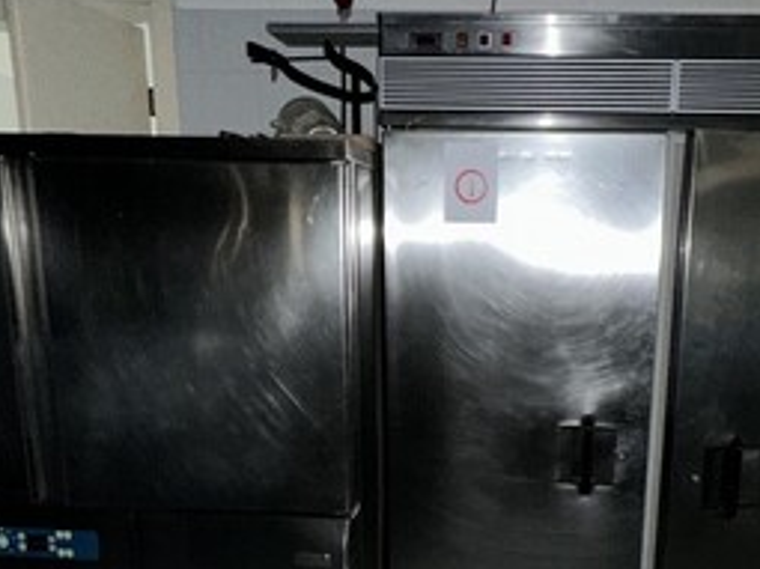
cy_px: 390
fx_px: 724
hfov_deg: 54.5
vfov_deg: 42.2
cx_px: 492
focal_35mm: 33
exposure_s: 1/30
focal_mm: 2.22
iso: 250
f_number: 2.2
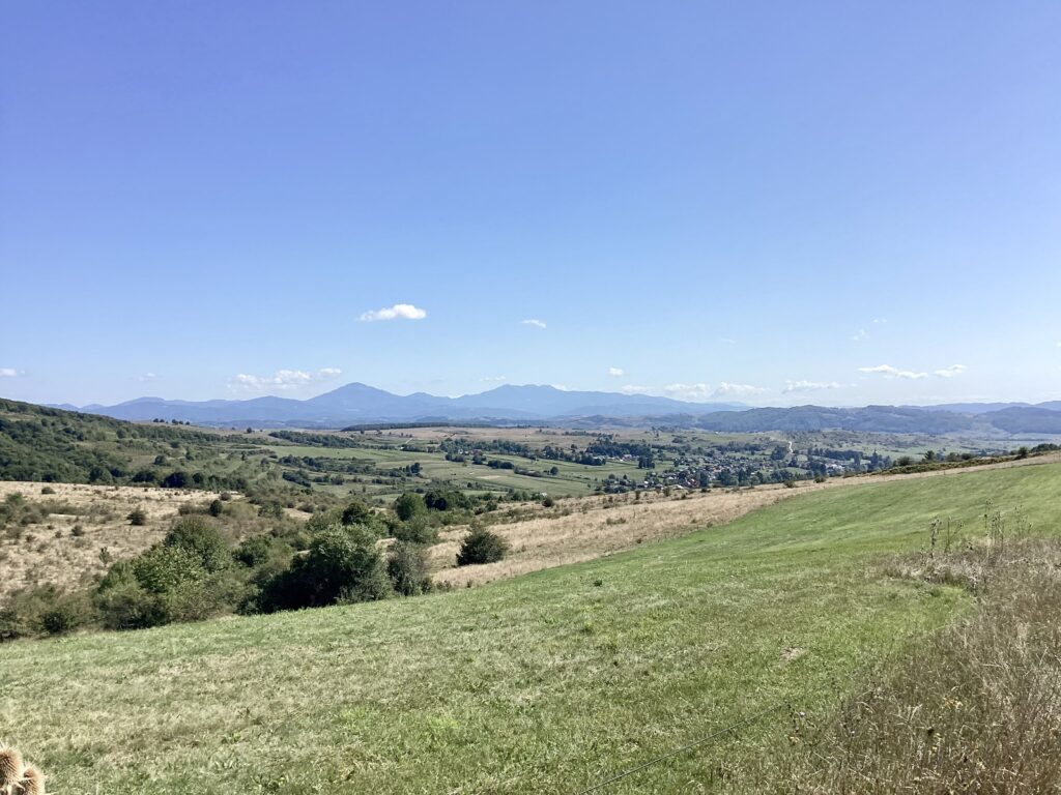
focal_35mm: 31
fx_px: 950
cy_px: 398
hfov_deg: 58.4
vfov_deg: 45.4
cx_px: 530
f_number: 2.4
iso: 25
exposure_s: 1/1894
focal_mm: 3.3
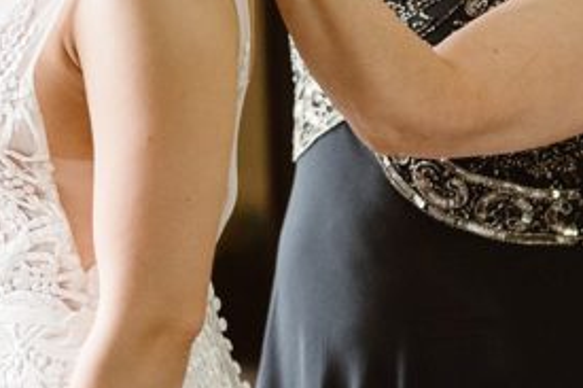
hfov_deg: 6.5
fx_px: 5130
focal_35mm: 317
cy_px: 45
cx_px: 13
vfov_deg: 4.3
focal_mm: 85
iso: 1250
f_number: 2
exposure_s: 1/640
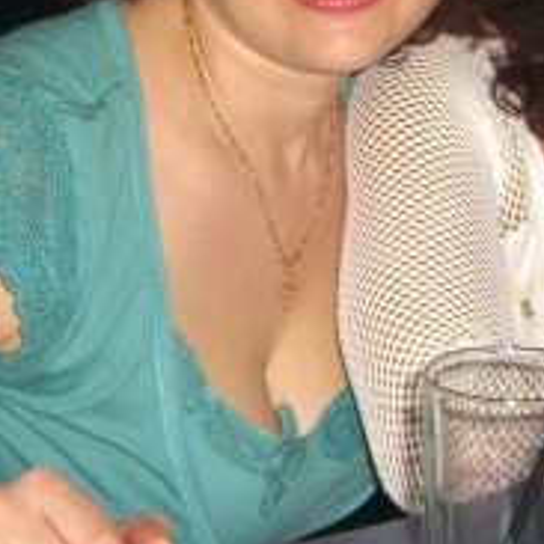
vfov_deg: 15.6
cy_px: 33
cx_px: 318
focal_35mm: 110
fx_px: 1956
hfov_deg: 15.8
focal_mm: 7.9
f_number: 2.8
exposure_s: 1/60
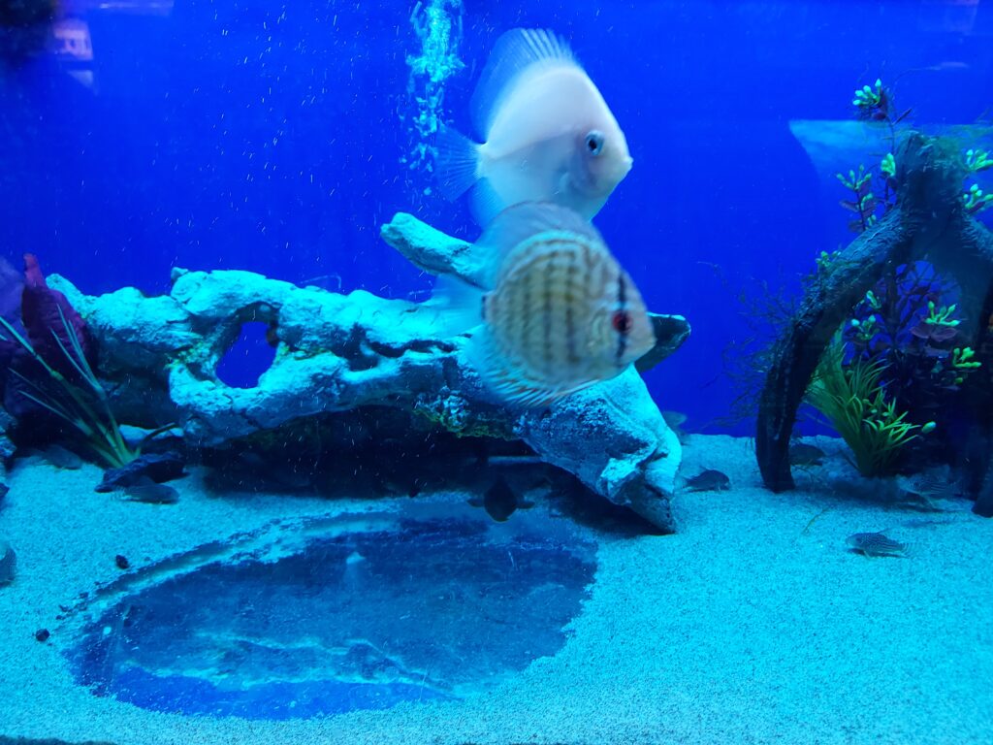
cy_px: 372
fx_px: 688
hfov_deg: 71.6
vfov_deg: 56.8
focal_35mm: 24
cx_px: 496
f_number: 1.8
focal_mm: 5.23
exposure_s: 1/33
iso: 200
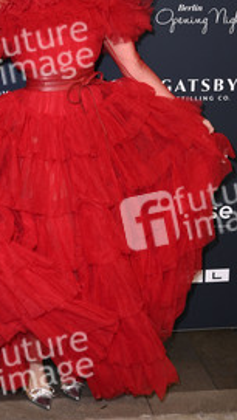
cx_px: 59
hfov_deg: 22.1
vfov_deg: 38.0
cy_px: 136
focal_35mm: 54
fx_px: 602
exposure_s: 1/250
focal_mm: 35
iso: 800
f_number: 6.3
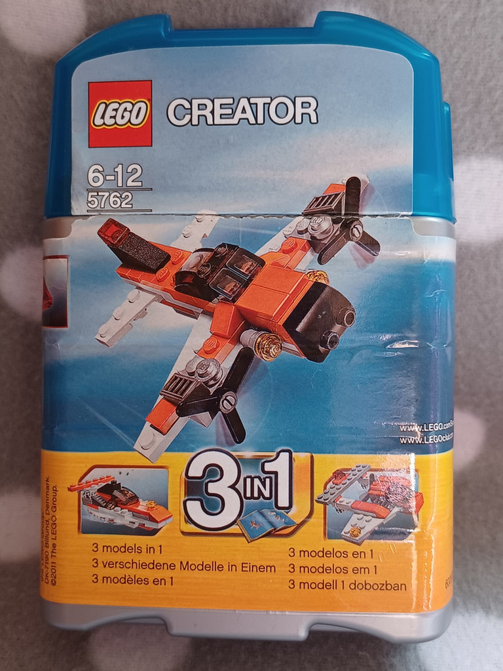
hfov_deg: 54.9
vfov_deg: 69.4
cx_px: 252
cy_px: 336
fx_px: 484
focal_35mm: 25
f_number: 1.8
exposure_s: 1/50
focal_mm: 4.6
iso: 200
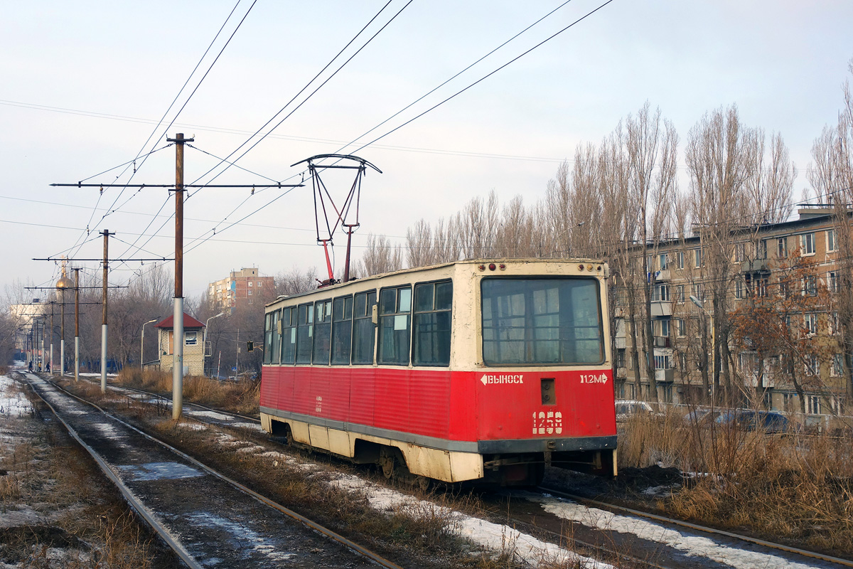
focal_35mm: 49
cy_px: 284
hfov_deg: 40.3
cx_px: 426
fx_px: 1161
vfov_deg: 27.5
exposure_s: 1/500
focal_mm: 18.02
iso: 125
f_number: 5
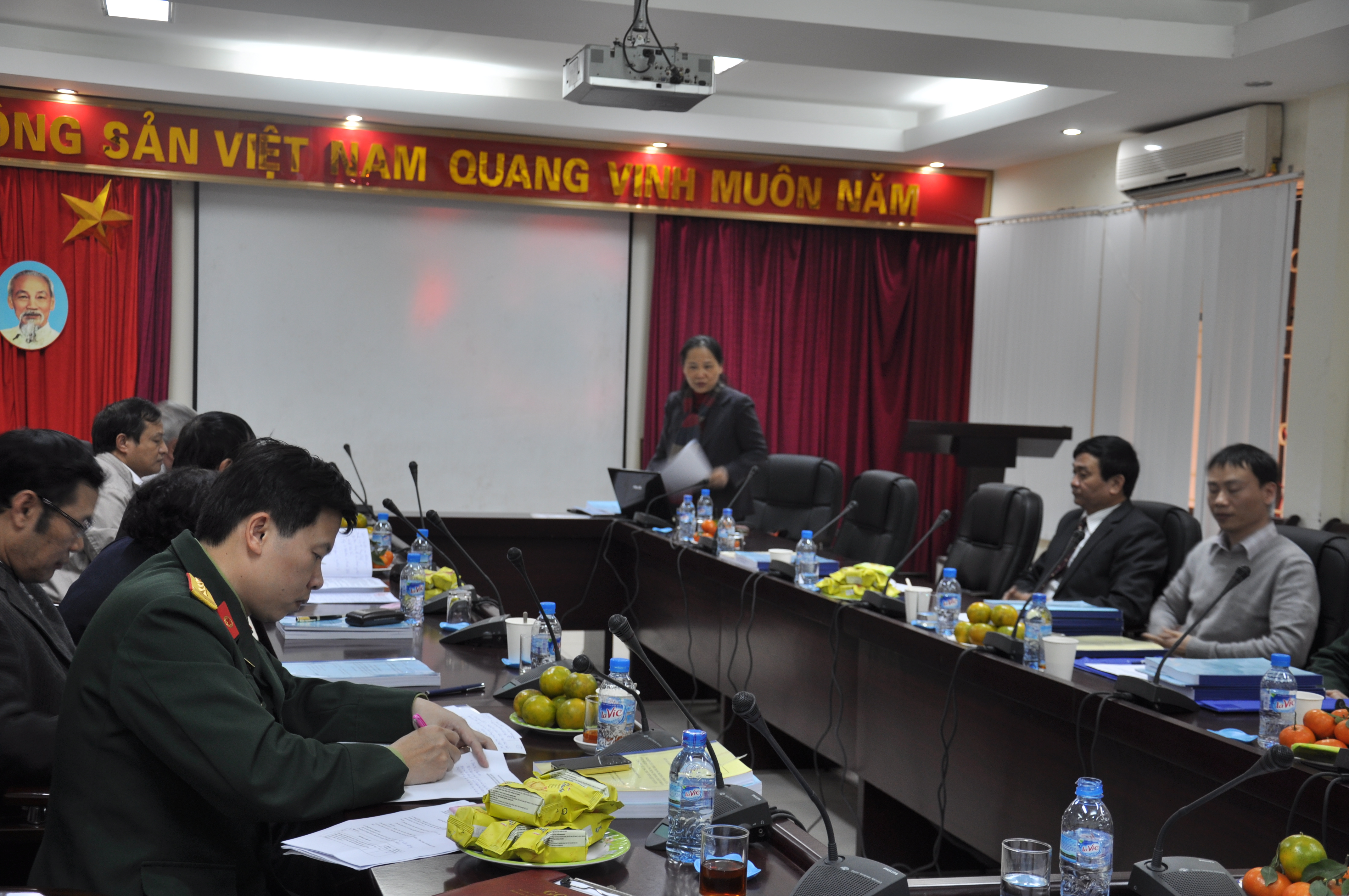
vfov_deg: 28.0
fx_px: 1796
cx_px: 674
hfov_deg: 41.2
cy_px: 448
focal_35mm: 48
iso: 200
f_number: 4.2
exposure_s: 1/10
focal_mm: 32
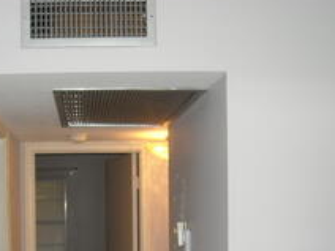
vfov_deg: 21.7
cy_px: 226
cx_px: 90
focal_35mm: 66
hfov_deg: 29.0
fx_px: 639
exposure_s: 1/60
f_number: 2.8
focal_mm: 5.7
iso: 200
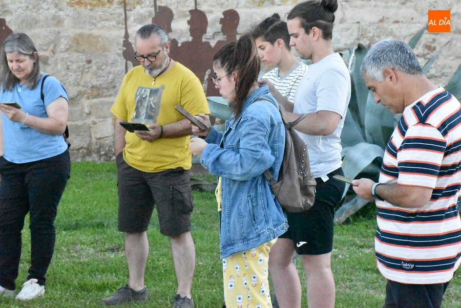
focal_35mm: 112
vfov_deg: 12.2
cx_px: 230
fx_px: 1442
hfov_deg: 18.2
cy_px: 154
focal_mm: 75
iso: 25600
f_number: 11
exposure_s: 1/2000
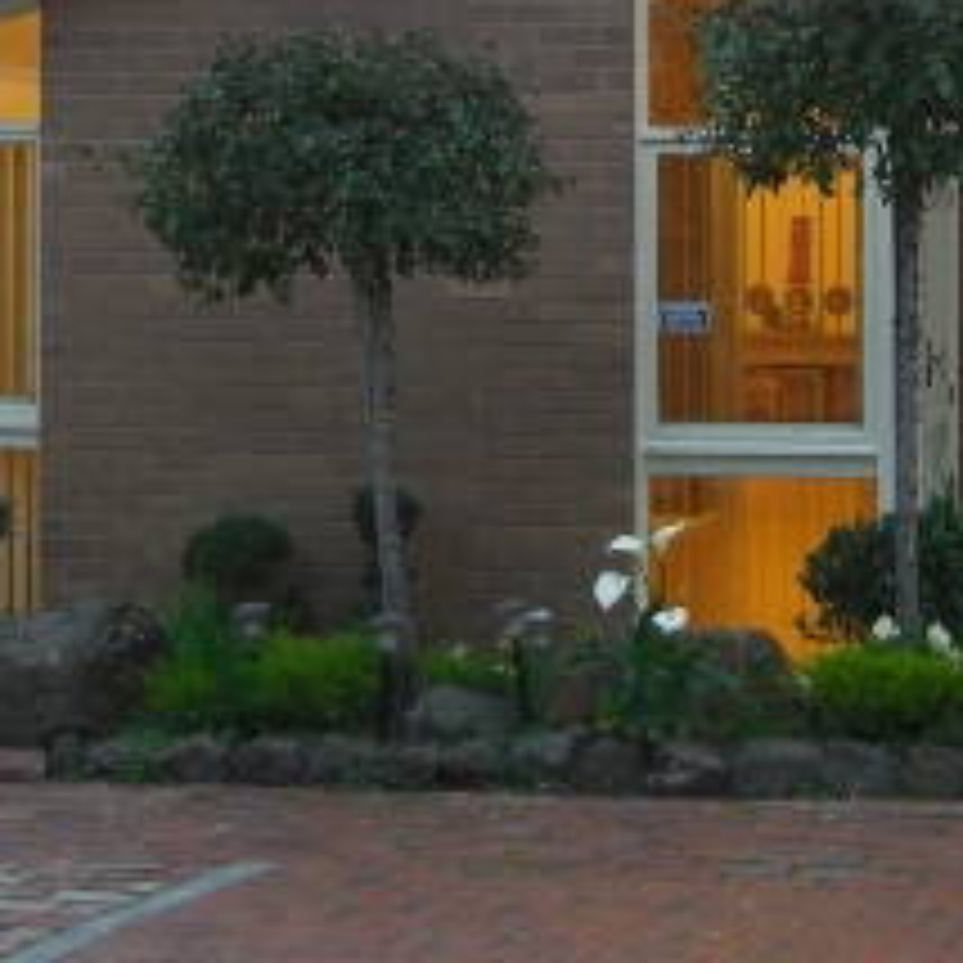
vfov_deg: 19.4
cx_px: 828
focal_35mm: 88
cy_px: 108
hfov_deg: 19.4
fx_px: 2770
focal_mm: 7.9
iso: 200
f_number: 2.8
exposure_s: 1/80
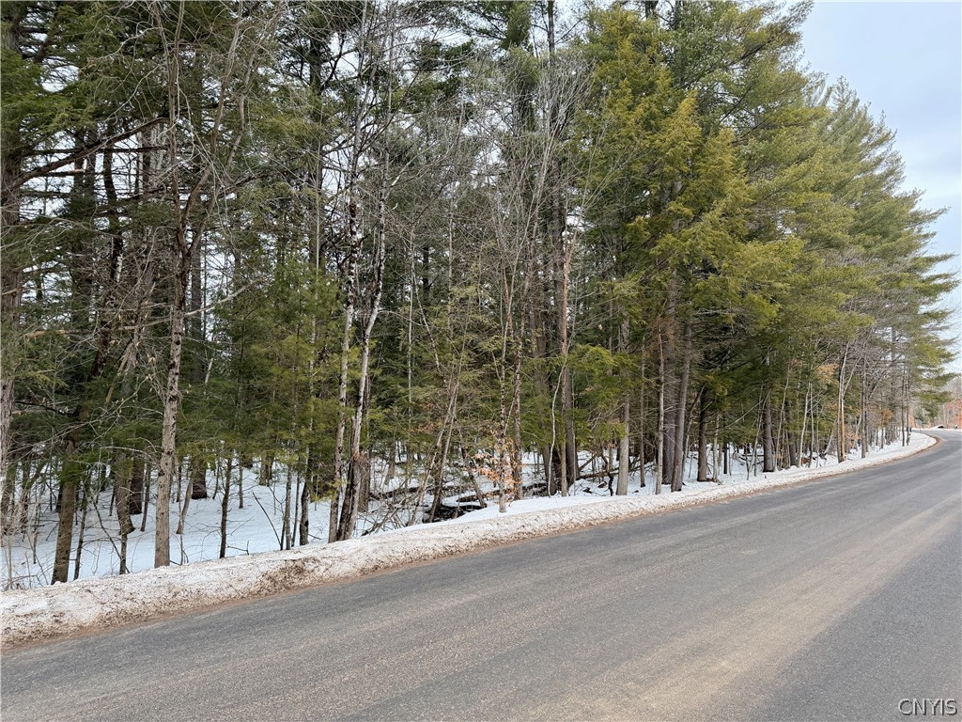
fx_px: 667
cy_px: 361
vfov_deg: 56.8
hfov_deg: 71.6
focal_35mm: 24
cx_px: 481
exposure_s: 1/144
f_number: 1.78
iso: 200
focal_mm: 6.76
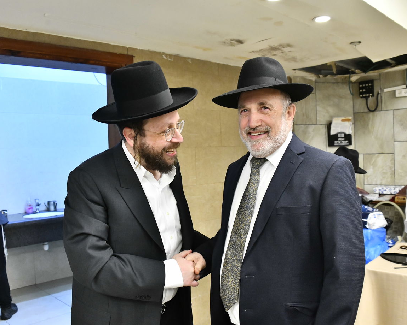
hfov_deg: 55.6
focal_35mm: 32
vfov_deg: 45.8
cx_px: 183
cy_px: 162
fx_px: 385
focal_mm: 28
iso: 3200
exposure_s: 1/320
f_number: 5.6
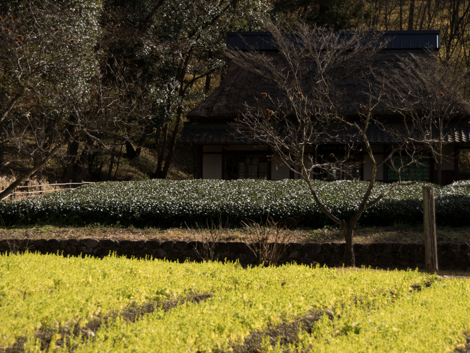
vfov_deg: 12.1
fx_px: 1664
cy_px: 176
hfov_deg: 16.1
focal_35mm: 123
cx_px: 259
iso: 100
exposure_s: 1/250
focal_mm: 75
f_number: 5.6
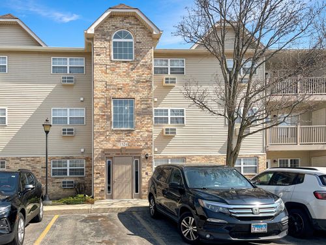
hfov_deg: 67.3
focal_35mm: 26
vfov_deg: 53.1
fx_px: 245
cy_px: 122
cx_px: 163
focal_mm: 5.1
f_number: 1.6
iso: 50
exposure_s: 1/2358
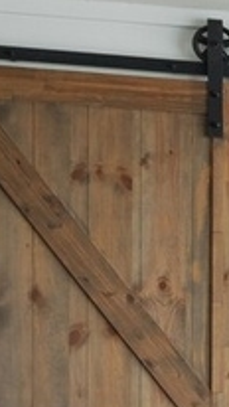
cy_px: 510
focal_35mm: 165
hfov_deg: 5.4
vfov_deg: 12.7
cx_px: 1174
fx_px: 1780
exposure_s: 1/2
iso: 100
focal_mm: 20
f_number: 9
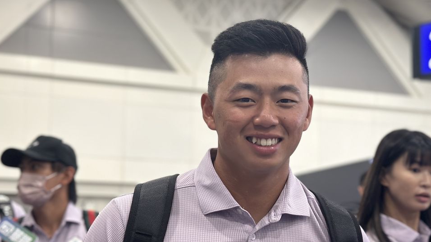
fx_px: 800
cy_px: 128
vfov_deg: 17.2
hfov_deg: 30.1
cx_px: 256
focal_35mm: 70
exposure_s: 1/60
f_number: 1.78
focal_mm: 6.86
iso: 160
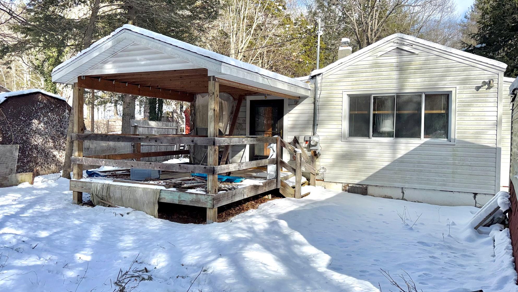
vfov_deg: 42.9
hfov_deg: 69.9
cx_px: 259
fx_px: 371
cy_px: 137
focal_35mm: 27
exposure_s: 1/3597
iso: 80
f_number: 1.78
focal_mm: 6.76
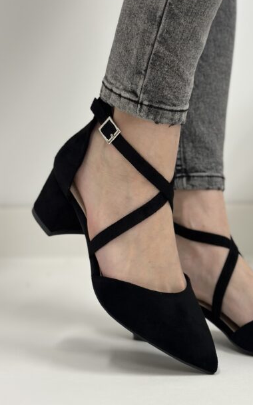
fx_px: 739
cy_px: 182
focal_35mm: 67
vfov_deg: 30.6
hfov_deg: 19.2
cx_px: 198
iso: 160
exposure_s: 1/100
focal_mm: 6.86
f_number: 1.78
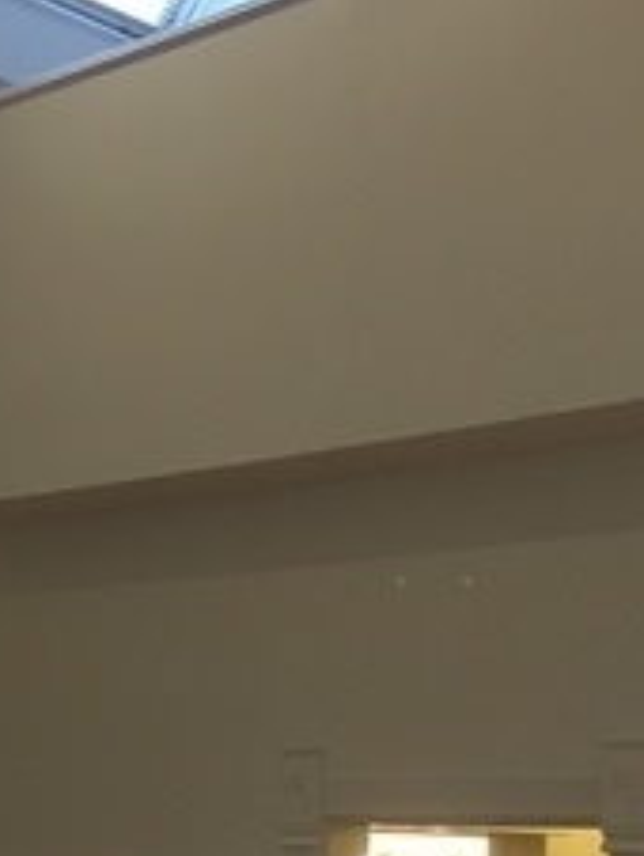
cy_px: 723
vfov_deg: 23.4
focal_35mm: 82
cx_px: 405
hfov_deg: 18.0
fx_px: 2030
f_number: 2.2
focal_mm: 4.15
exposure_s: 1/30
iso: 80
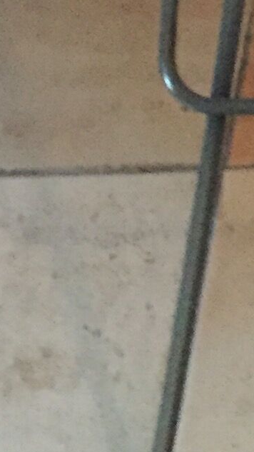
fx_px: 1952
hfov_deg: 7.0
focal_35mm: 163
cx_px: 608
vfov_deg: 12.3
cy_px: -298
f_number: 2.2
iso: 500
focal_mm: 4.15
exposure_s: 1/17
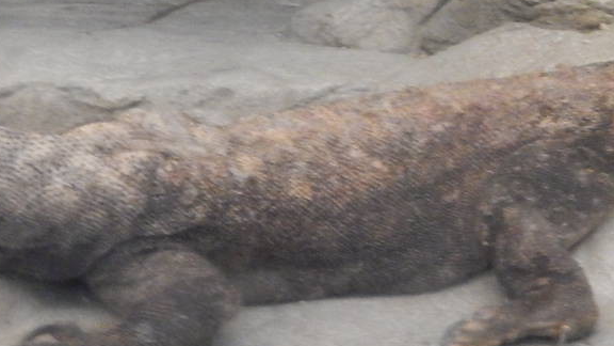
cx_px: 410
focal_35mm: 109
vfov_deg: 11.1
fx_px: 1775
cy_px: 131
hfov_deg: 19.6
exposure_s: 1/6
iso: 800
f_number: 4
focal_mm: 6.5
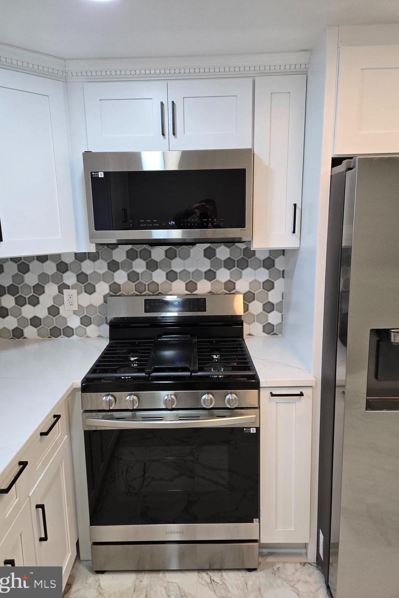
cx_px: 190
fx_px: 399
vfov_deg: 73.7
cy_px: 298
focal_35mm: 24
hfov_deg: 53.1
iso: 125
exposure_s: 1/120
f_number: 1.8
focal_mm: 5.4
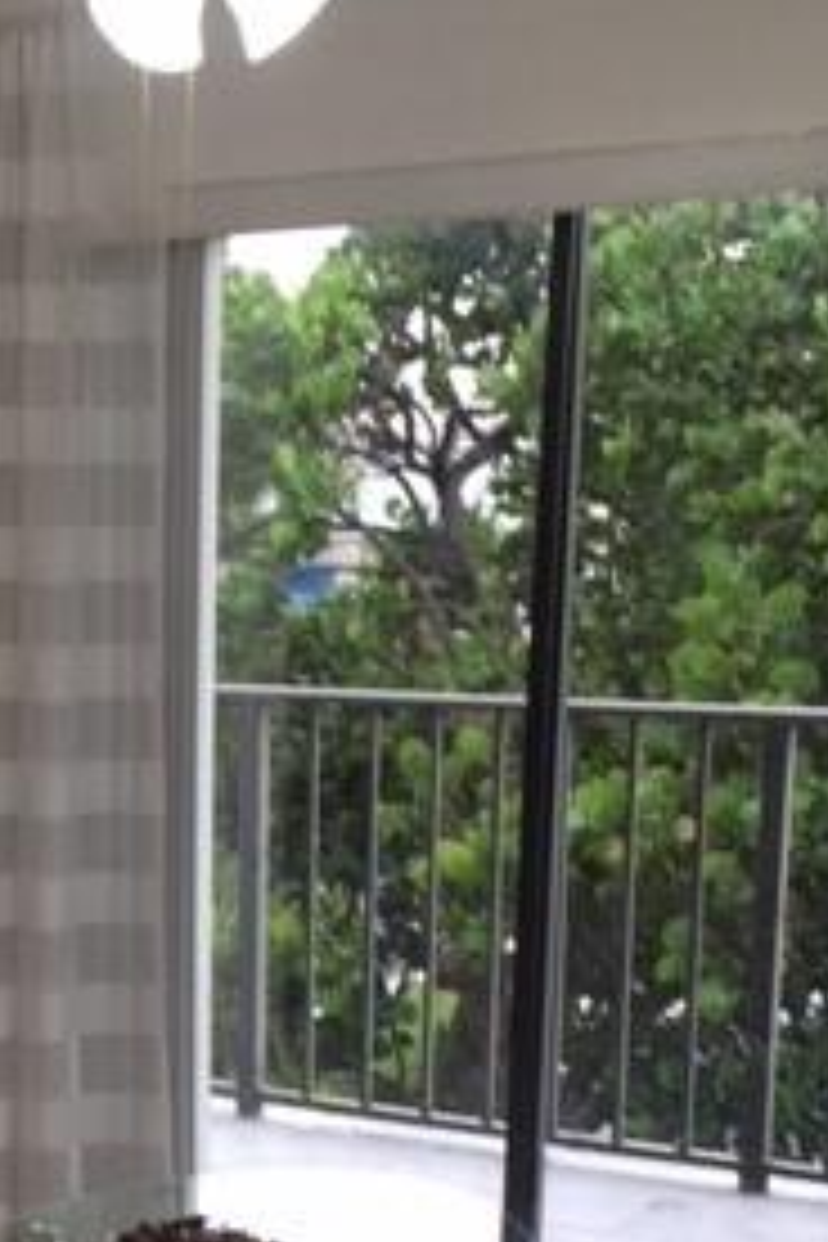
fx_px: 2415
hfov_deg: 18.7
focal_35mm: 70
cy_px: 994
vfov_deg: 28.2
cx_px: -90
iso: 25
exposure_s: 1/50
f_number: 2.2
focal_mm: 4.15
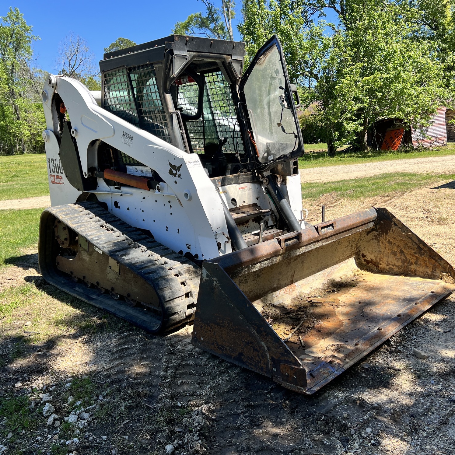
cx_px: 221
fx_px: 461
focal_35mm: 31
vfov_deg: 52.5
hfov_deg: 52.5
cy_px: 226
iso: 50
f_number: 1.5
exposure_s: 1/2083
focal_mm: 5.7
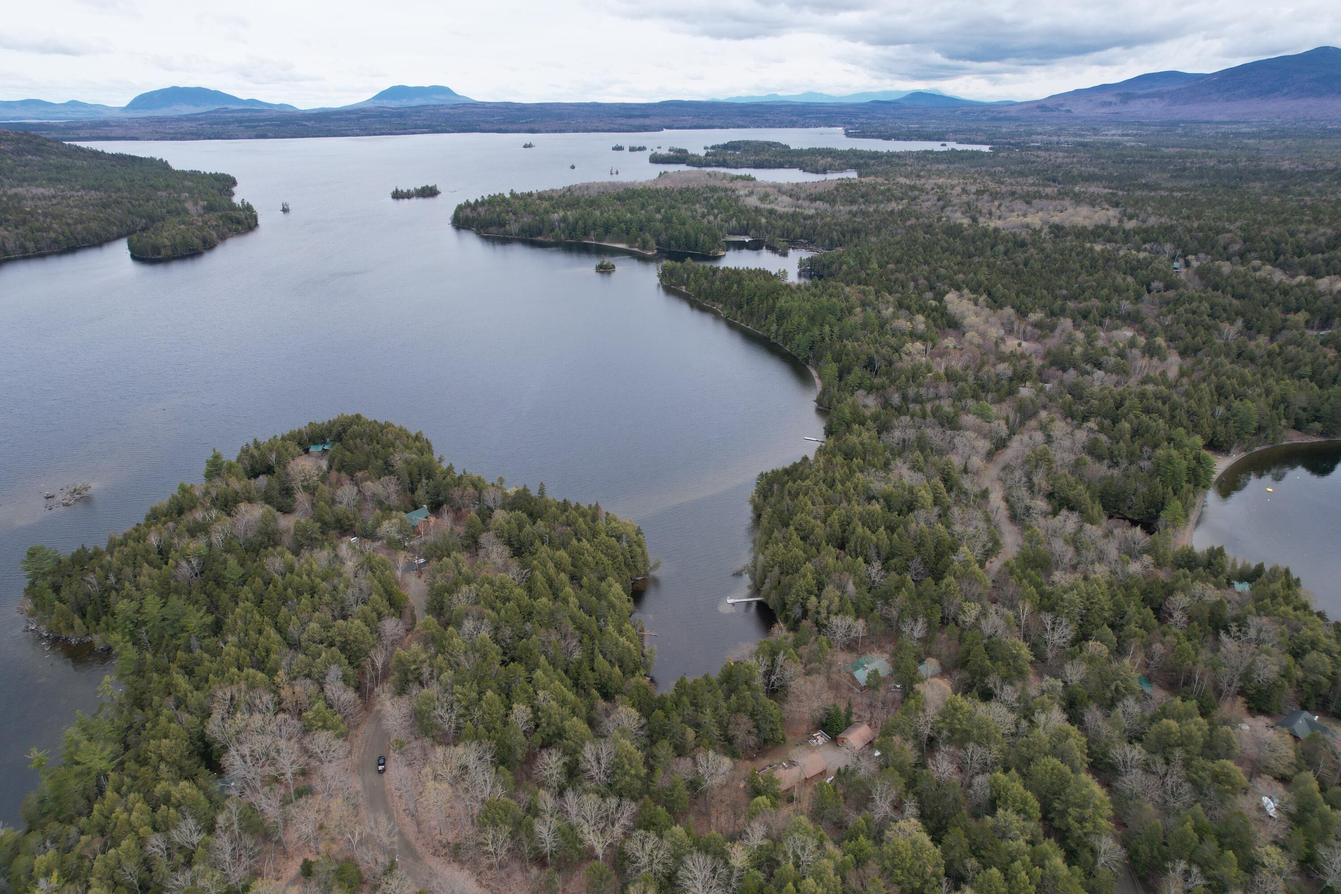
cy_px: 447
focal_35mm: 22
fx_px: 819
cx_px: 670
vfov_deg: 57.2
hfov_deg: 78.6
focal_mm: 8.38
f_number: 2.8
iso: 200
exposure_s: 1/1250
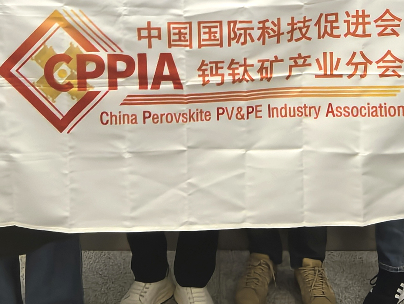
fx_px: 642
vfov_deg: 23.9
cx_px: 219
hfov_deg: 34.9
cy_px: -75
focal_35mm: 55
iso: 250
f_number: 2.2
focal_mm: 1.95
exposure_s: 1/33.3
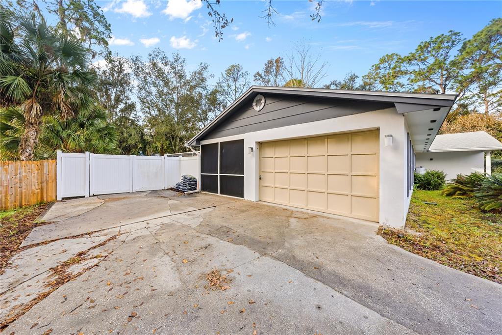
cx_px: 251
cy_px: 168
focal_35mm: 12
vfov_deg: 90.0
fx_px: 167
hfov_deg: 112.6
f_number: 9
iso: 100
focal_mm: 12
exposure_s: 1/80
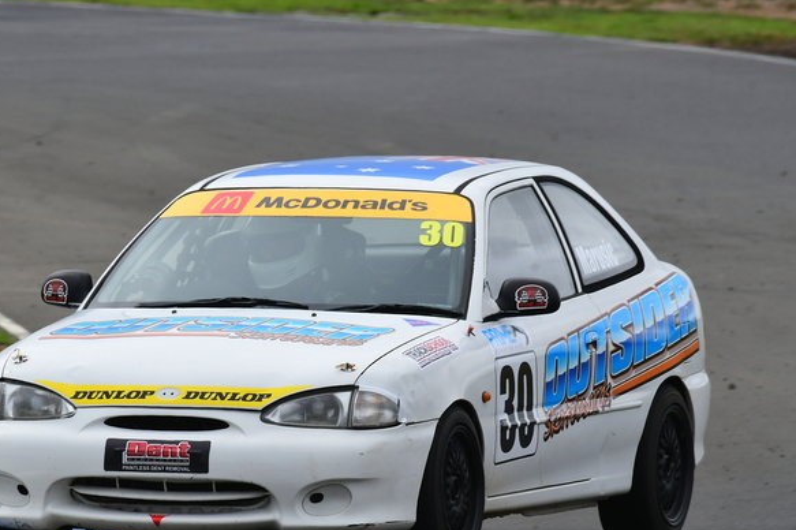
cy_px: 288
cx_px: 253
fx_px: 22761
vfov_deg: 1.3
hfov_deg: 2.0
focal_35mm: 1030
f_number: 13
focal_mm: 500
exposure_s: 1/640
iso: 640
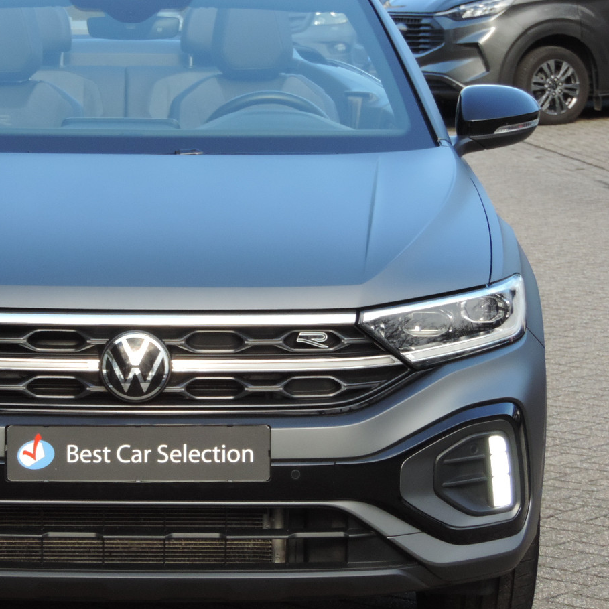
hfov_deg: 11.8
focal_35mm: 147
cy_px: 318
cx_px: 129
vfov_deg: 11.9
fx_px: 2926
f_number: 4.2
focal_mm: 18.7
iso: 280
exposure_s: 1/400
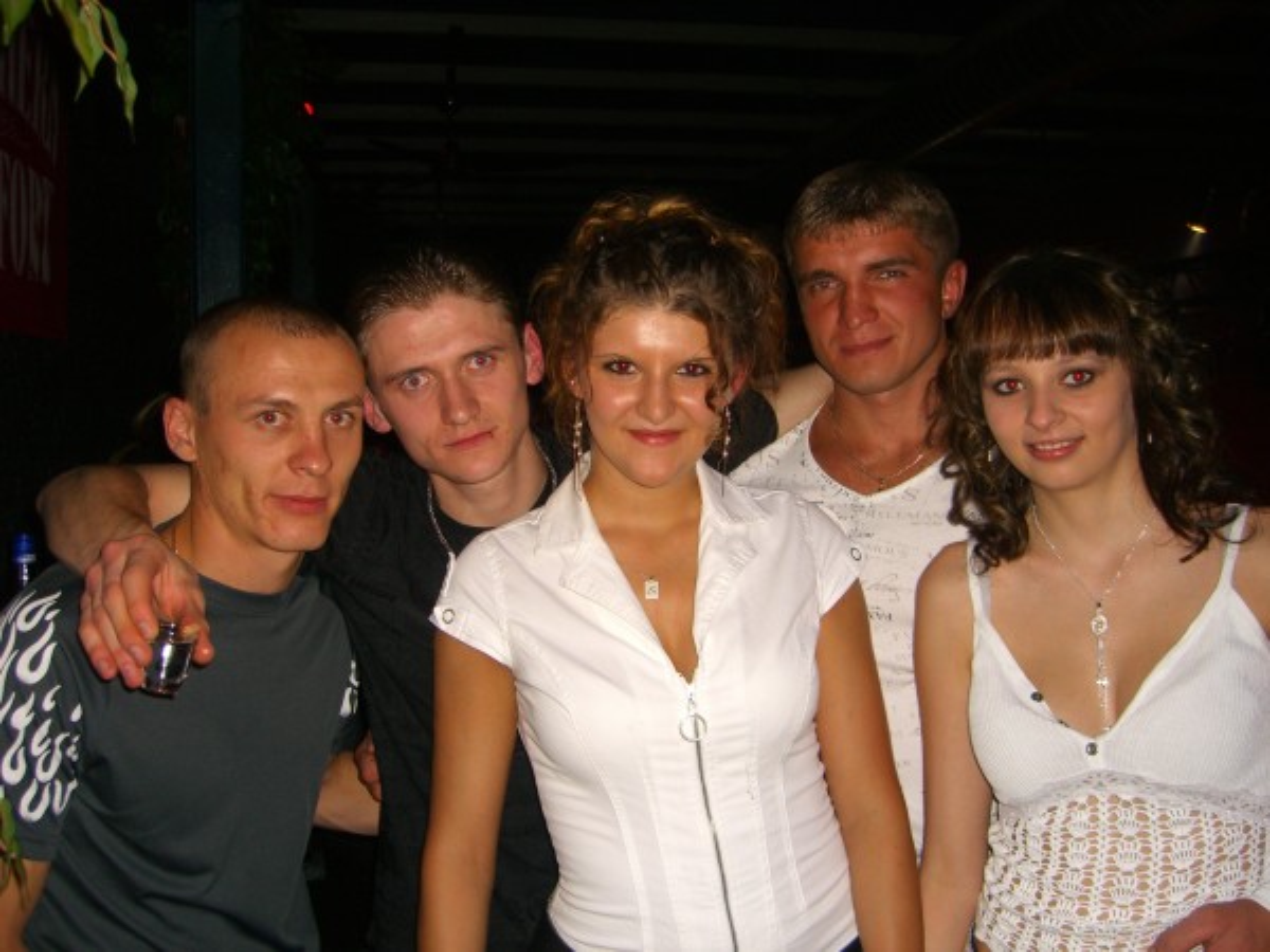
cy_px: 476
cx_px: 635
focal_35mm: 38
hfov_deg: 49.0
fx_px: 1394
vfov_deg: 37.7
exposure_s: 1/60
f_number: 2.8
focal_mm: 7.9
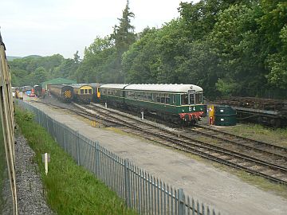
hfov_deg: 51.4
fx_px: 298
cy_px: 108
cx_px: 144
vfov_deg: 39.7
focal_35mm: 36
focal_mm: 6
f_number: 5.6
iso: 80
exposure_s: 1/200
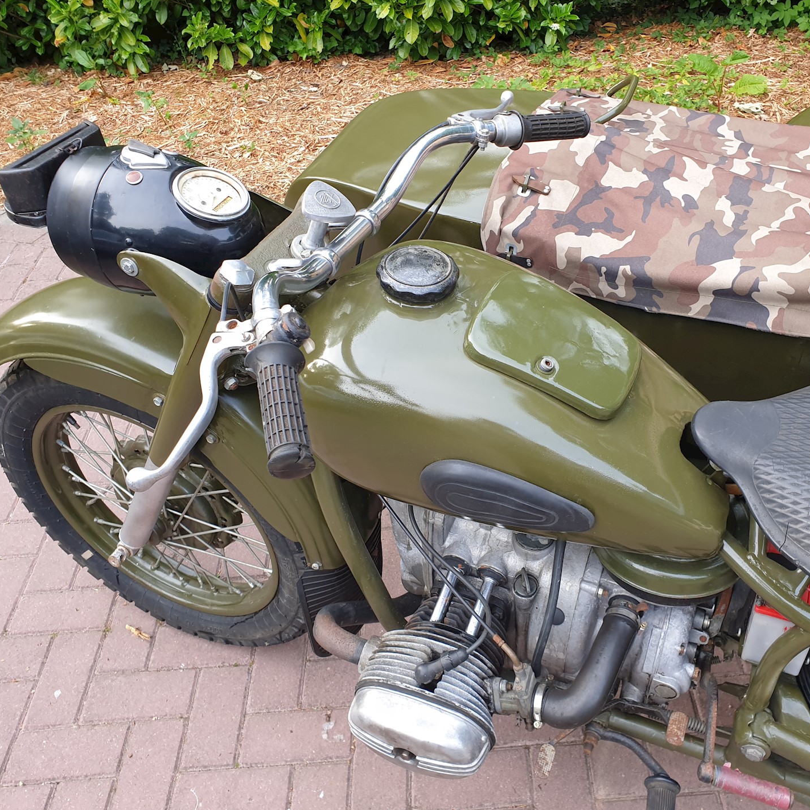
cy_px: 403
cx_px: 481
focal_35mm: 31
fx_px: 821
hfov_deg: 52.2
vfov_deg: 52.5
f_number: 2.4
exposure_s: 1/120
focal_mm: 4.3
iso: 80
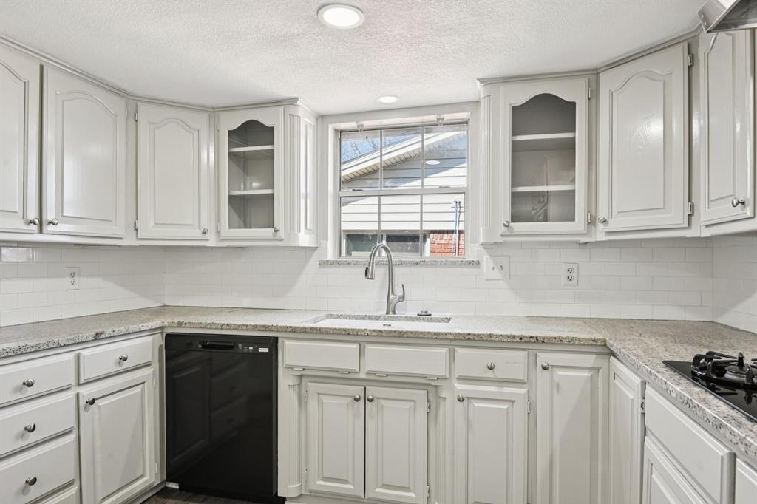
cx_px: 378
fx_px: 420
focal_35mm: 20
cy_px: 252
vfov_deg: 61.9
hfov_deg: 84.0
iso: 400
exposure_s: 1/50
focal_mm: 20
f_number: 8
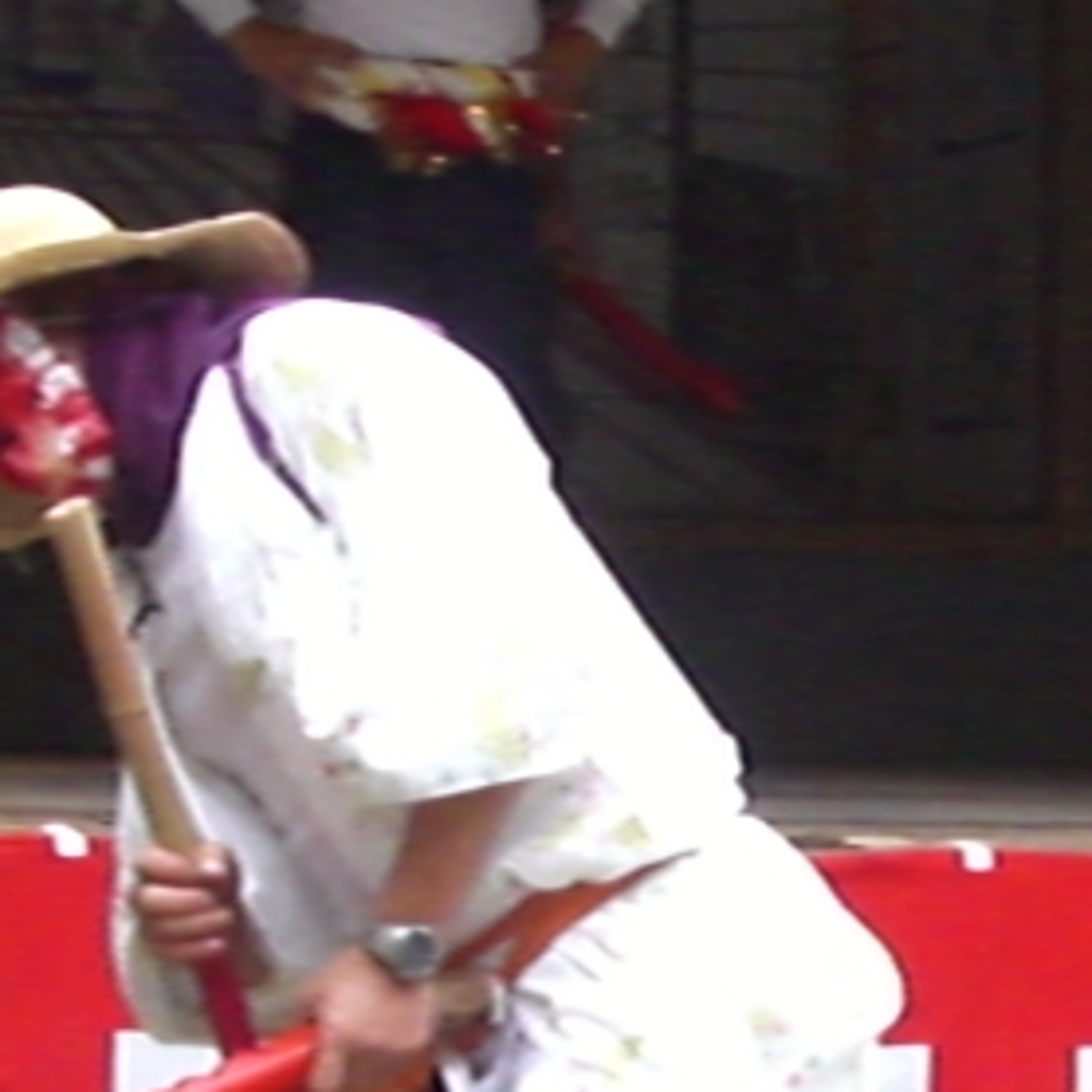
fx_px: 8352
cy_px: 1112
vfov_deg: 7.4
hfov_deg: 7.4
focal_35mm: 234
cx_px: 1438
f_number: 3.1
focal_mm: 9.6
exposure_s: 1/200
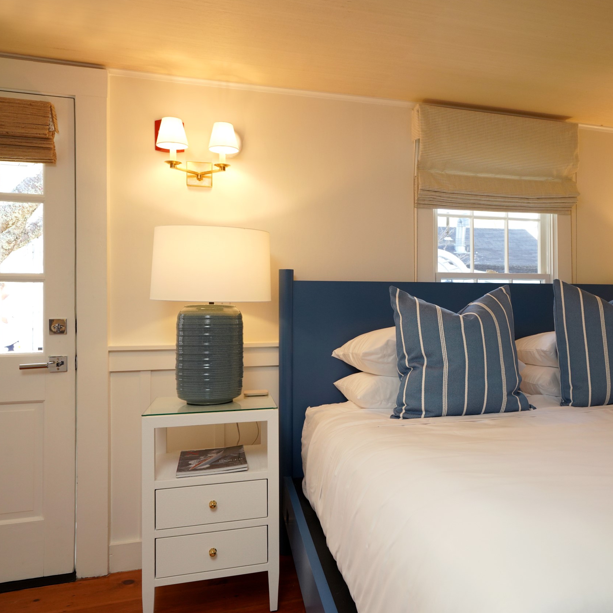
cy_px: 300
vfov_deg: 55.6
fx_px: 581
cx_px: 437
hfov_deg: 53.8
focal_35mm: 29
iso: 1000
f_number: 7.1
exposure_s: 1/80
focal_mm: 22
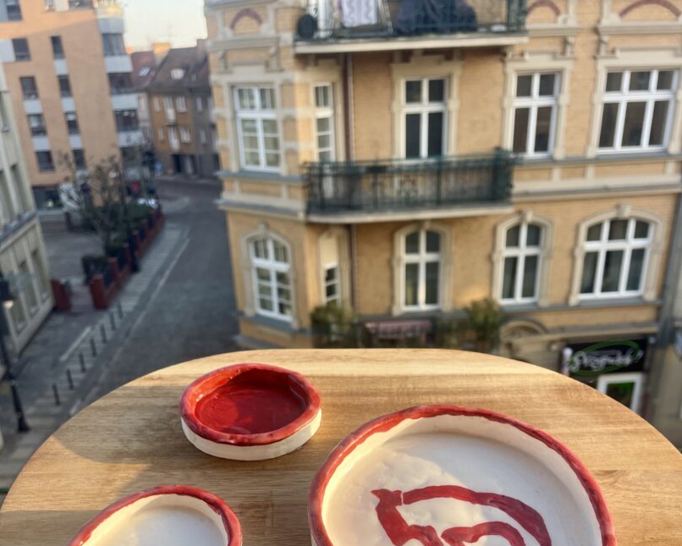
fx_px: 686
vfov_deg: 41.5
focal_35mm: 34
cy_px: 437
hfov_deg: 52.8
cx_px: 342
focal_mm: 4.2
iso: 32
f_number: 1.6
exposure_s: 1/447
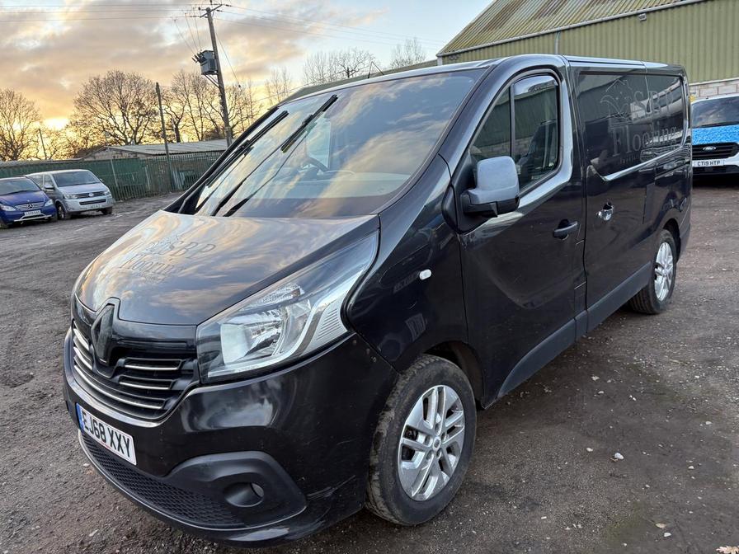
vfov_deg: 53.1
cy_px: 277
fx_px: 555
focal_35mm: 26
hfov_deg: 67.3
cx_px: 370
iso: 32
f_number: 1.6
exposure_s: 1/122
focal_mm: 5.96
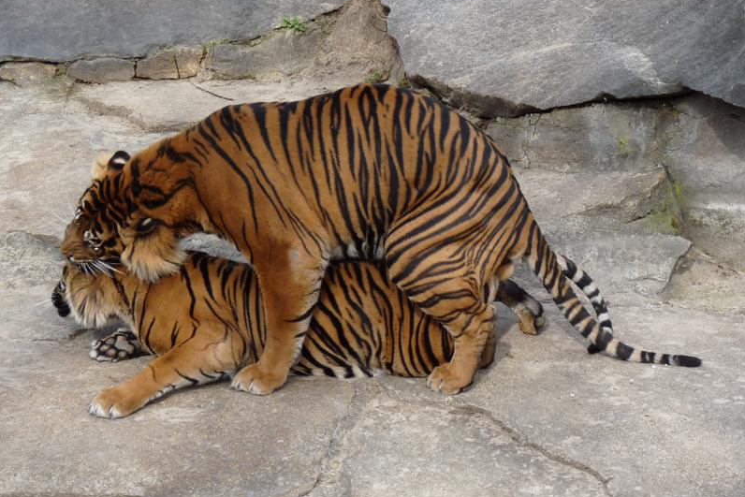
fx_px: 2380
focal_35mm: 115
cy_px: 229
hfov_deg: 17.8
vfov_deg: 11.9
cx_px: 373
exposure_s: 1/200
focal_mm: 13.8
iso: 100
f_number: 5
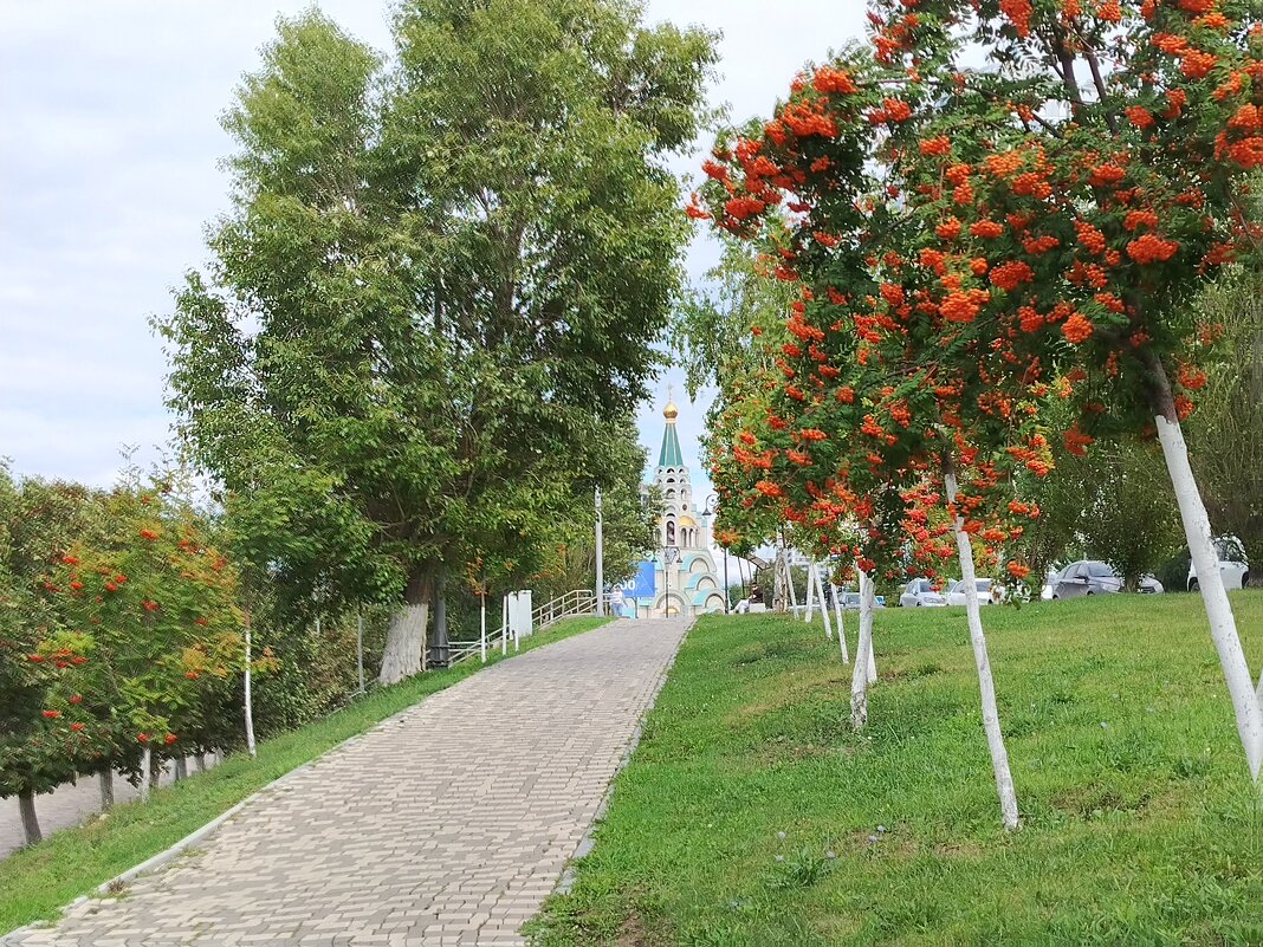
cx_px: 632
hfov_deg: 40.4
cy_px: 474
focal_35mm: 47
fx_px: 1715
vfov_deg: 30.9
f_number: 1.75
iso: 100
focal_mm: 5.25
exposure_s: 1/798
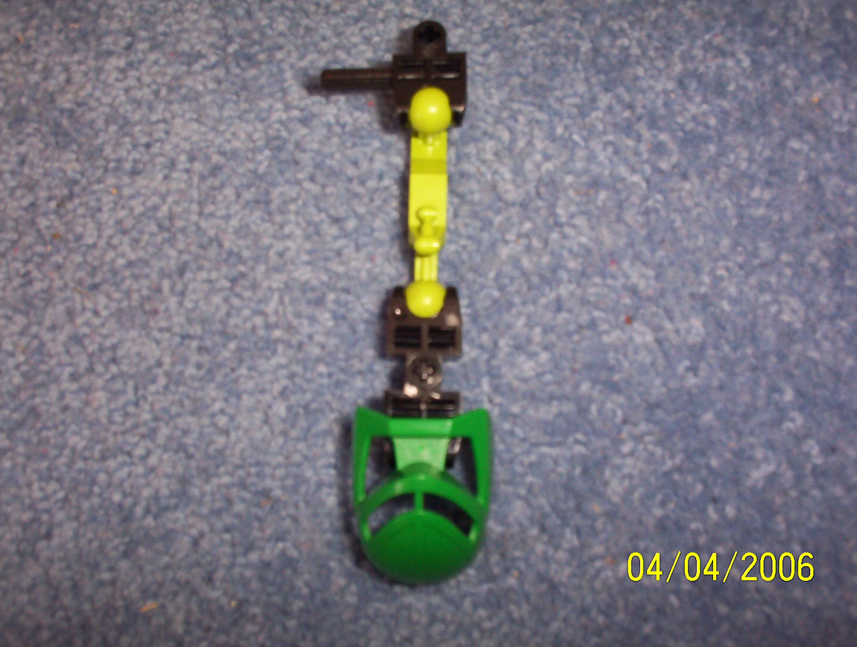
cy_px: 324
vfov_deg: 37.0
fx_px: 968
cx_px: 428
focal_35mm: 39
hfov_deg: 47.8
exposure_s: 1/30
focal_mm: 6
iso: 140
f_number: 4.5
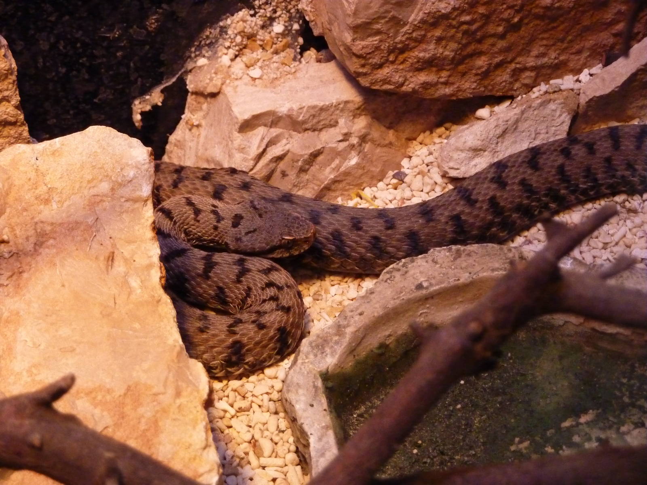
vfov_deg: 15.4
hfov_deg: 20.4
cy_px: 242
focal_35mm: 96
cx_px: 324
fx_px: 1794
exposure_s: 1/50
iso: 800
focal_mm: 15.8
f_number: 4.3
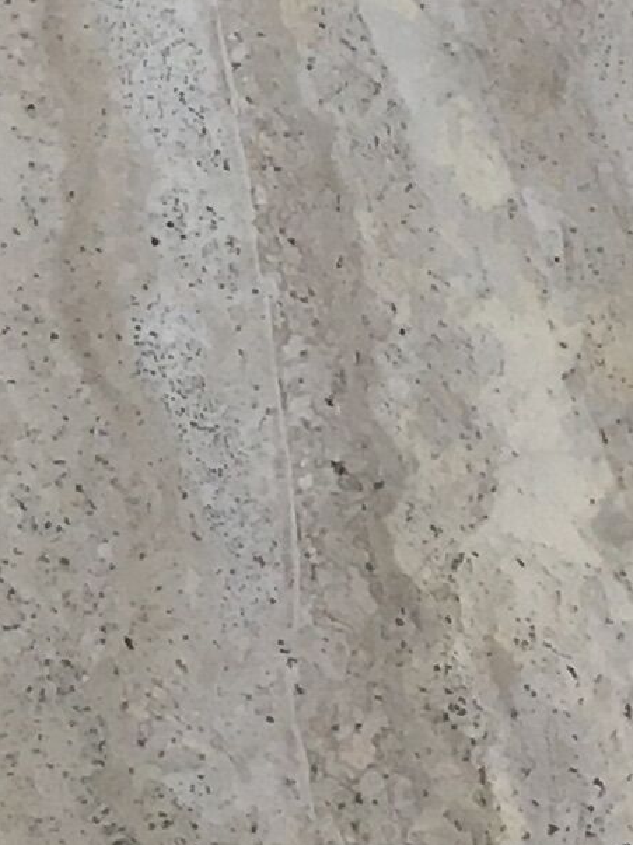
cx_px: -353
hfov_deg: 7.5
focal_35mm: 194
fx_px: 4732
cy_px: 191
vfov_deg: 10.2
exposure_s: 1/33
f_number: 2.2
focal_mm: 4.15
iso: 32
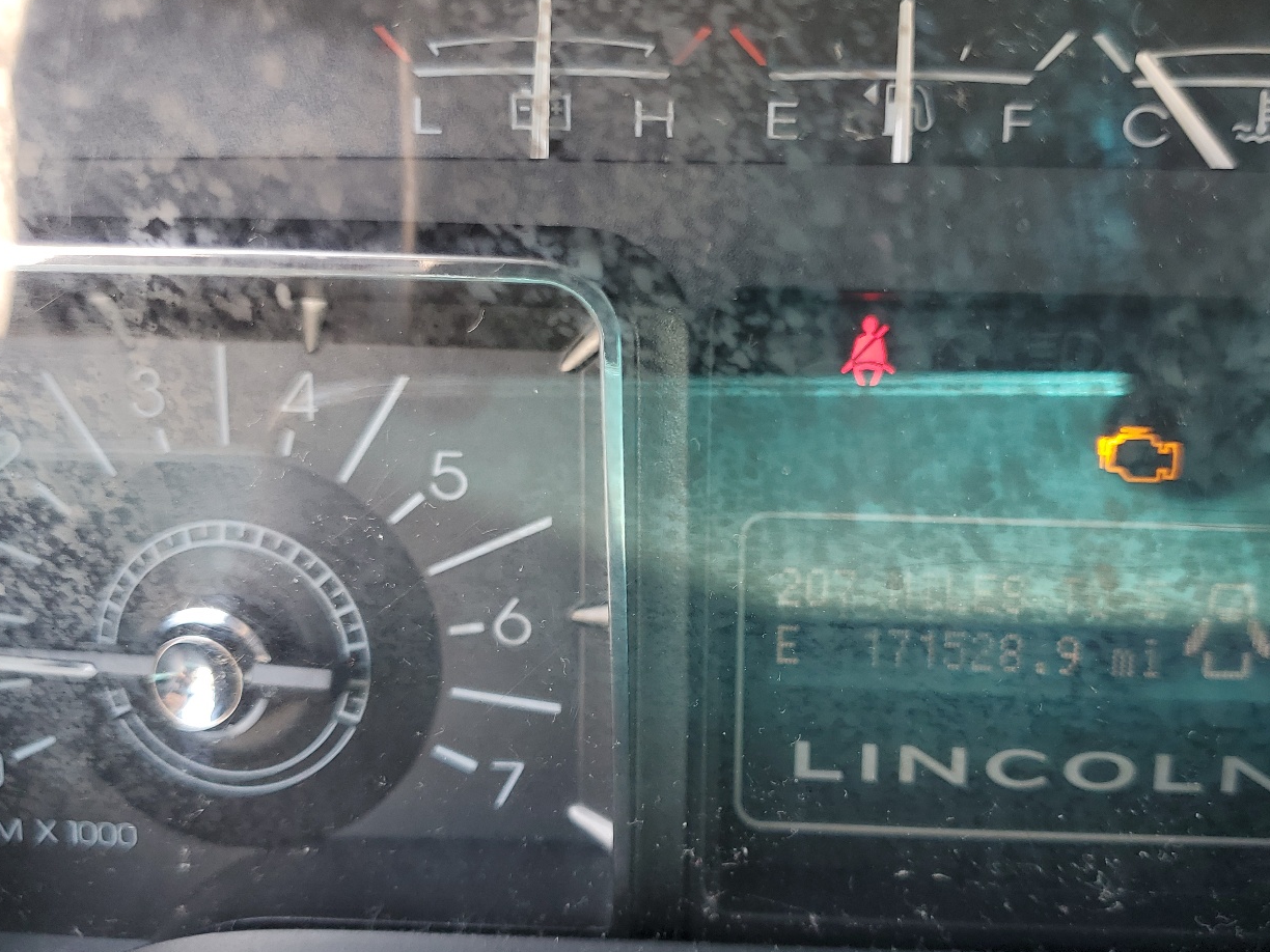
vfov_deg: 41.8
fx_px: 1247
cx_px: 668
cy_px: 466
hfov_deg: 53.9
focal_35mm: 34
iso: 51
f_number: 1.5
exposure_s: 1/60.2
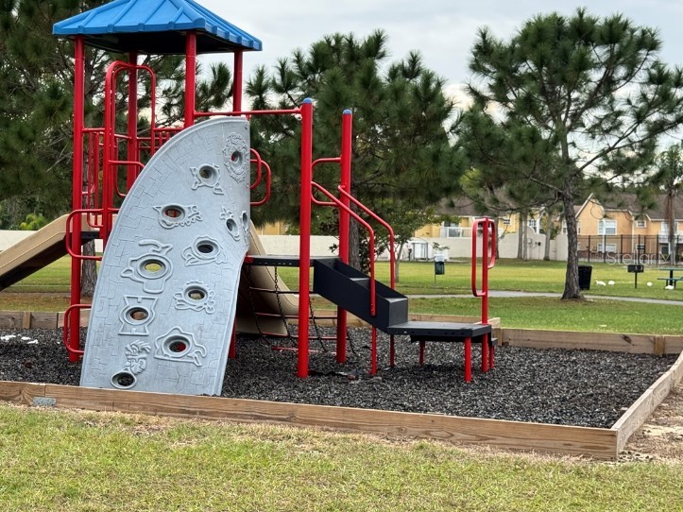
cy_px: 257
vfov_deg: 21.6
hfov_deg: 28.3
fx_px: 1341
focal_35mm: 68
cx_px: 212
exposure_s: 1/843
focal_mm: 6.76
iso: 64
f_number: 1.78
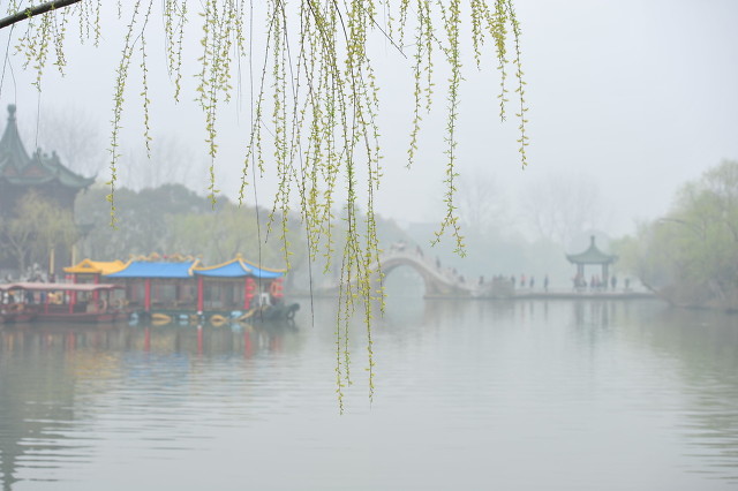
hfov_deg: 28.9
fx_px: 1434
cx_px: 369
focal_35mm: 70
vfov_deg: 19.4
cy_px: 246
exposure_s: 1/160
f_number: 5
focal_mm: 70
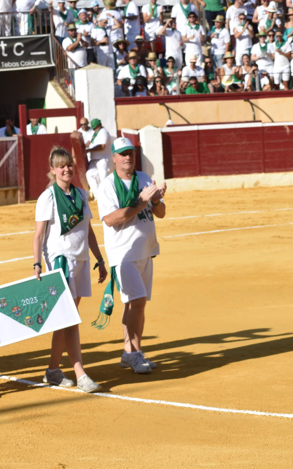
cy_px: 234
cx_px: -28
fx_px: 2057
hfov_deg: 8.1
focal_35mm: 161
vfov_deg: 13.0
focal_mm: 70
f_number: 9
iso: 400
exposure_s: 1/1250
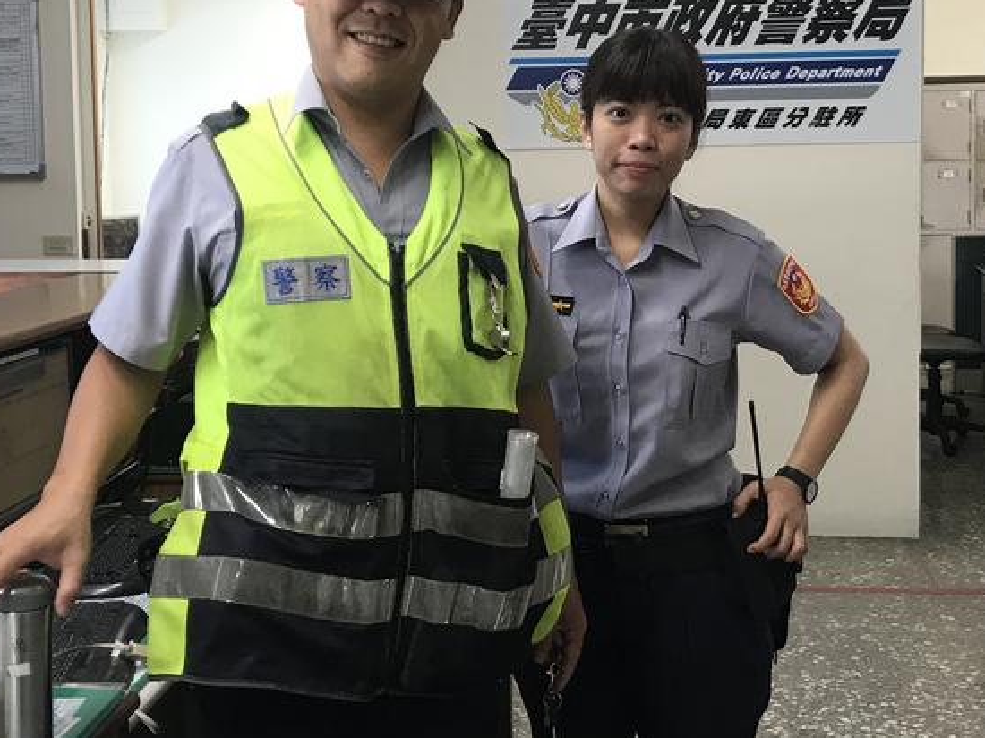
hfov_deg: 34.9
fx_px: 1564
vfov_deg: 26.4
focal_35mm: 55
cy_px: 256
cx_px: 546
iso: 40
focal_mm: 3.99
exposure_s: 1/20
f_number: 1.8
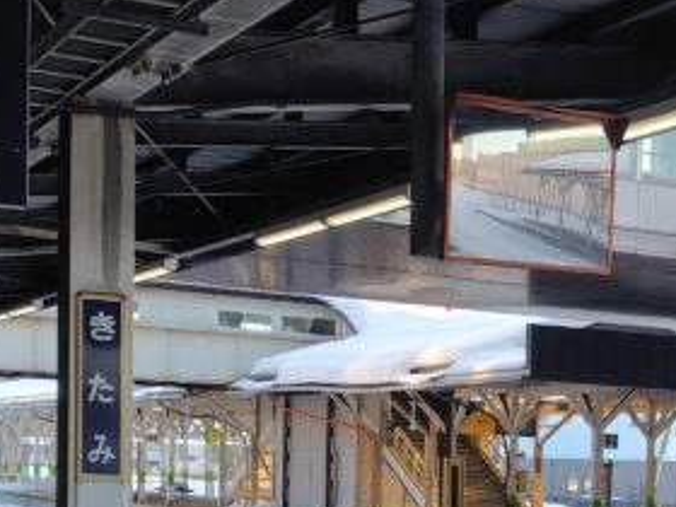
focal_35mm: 84
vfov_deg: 17.0
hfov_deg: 21.2
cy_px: 563
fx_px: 1640
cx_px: 869
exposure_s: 1/184
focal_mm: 5.6
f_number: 1.9
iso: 50
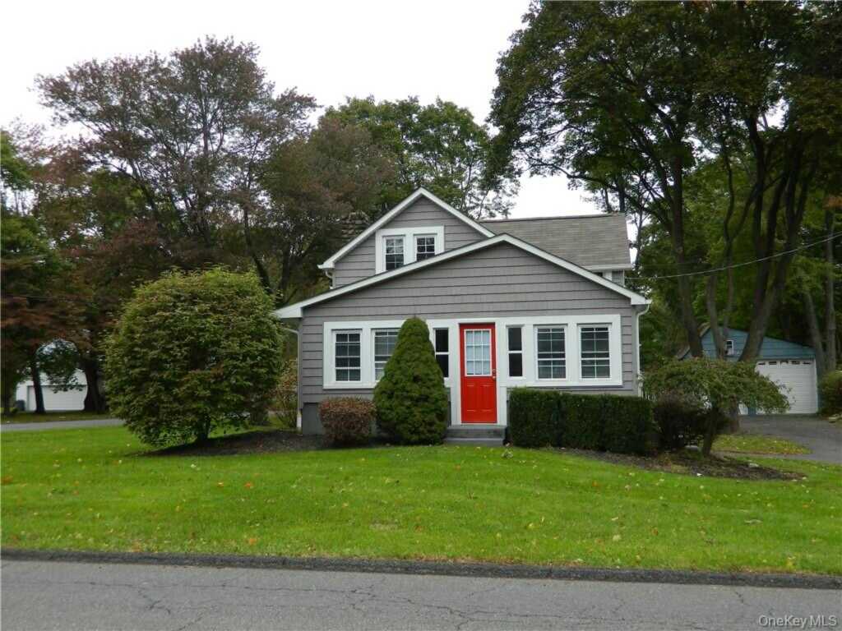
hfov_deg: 52.6
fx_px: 851
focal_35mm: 35
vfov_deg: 40.7
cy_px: 316
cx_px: 421
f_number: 3.3
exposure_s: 1/200
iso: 80
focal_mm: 6.2
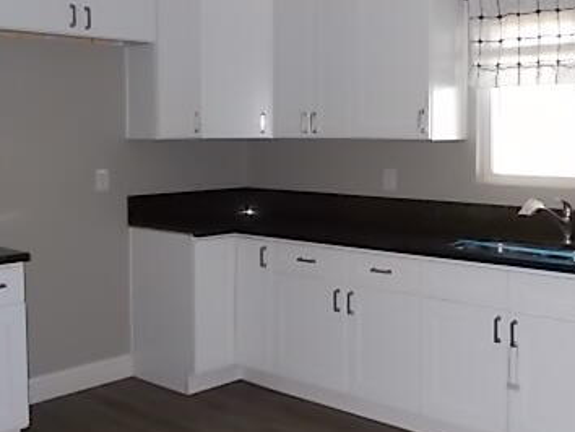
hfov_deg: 40.0
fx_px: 781
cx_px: 377
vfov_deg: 30.8
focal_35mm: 47
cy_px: 169
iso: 200
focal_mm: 4.6
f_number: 3.2
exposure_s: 1/25
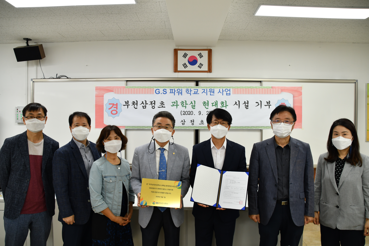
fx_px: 277
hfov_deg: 67.4
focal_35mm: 27
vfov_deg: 47.9
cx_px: 184
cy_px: 123
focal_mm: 18
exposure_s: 1/80
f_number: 4.5
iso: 320
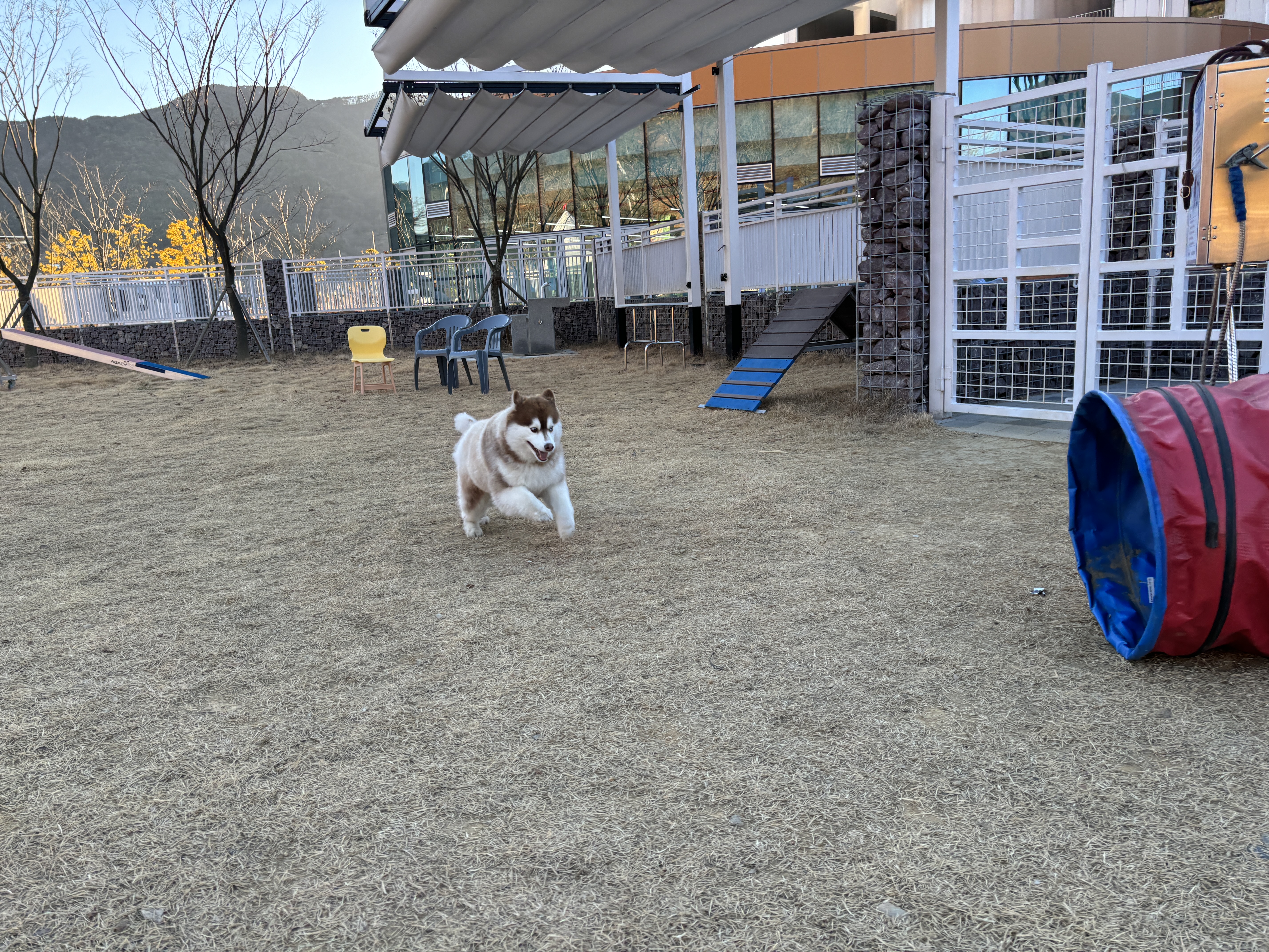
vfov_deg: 53.1
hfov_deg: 67.3
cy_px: 476
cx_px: 634
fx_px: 953
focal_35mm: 26
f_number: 1.6
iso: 50
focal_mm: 5.96
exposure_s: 1/318
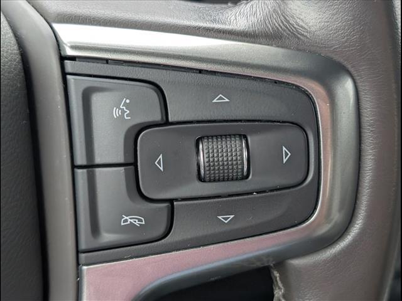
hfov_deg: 38.9
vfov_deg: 29.7
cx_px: 201
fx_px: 569
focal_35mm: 49
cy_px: 150
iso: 483
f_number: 1.68
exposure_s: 1/526
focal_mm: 6.9
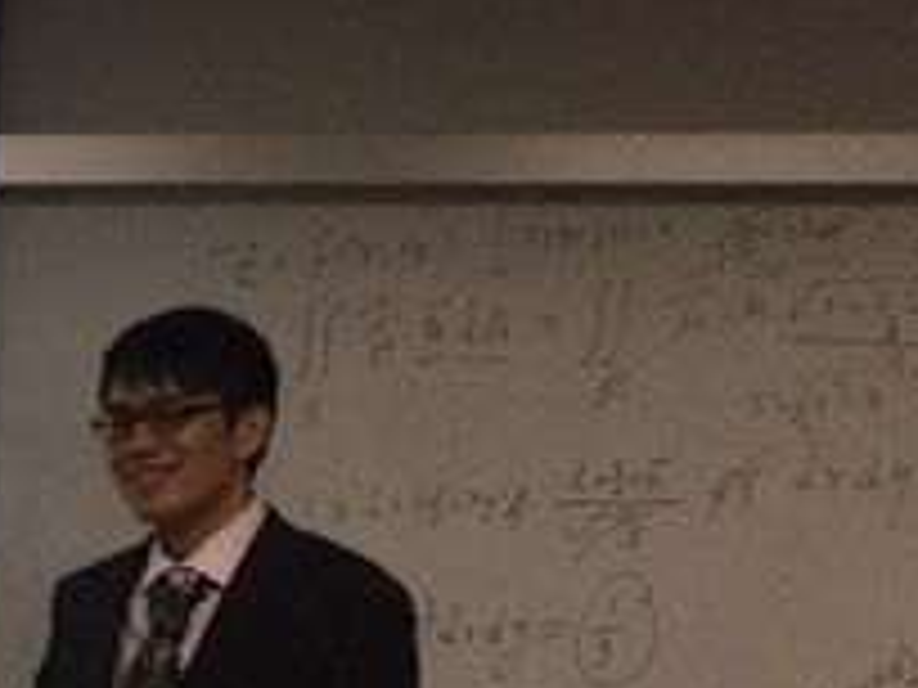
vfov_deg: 15.7
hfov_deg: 19.1
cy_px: 782
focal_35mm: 91
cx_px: -428
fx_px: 2413
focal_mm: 4.15
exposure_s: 1/30
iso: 50
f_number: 2.2
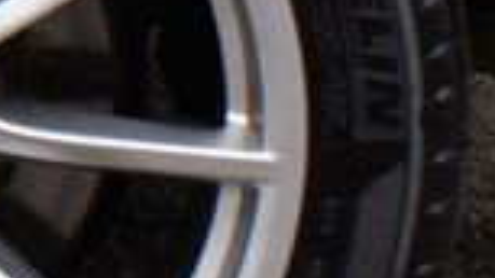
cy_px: 100
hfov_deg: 4.4
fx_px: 6417
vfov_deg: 2.5
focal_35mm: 489
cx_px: -249
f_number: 5
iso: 400
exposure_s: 1/250
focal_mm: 75
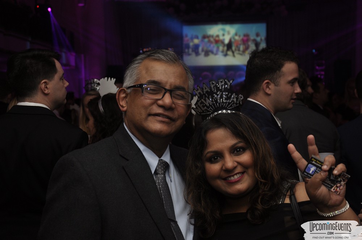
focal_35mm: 57
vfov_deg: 23.7
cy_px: 120
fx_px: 572
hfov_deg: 35.1
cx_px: 181
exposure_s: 1/60
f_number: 5
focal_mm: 38
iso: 400
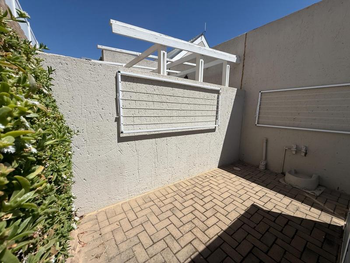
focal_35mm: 14
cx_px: 175
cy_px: 132
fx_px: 142
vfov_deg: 85.7
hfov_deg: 102.1
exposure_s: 1/5155
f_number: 2.2
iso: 50
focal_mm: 2.22
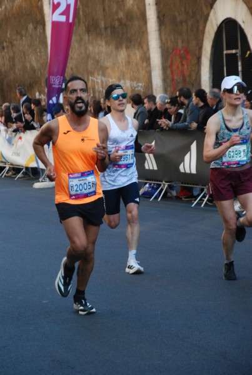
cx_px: 126
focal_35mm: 142
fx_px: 1488
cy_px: 188
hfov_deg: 9.7
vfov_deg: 14.4
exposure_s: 1/500
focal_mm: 95
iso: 1000
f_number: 5.6
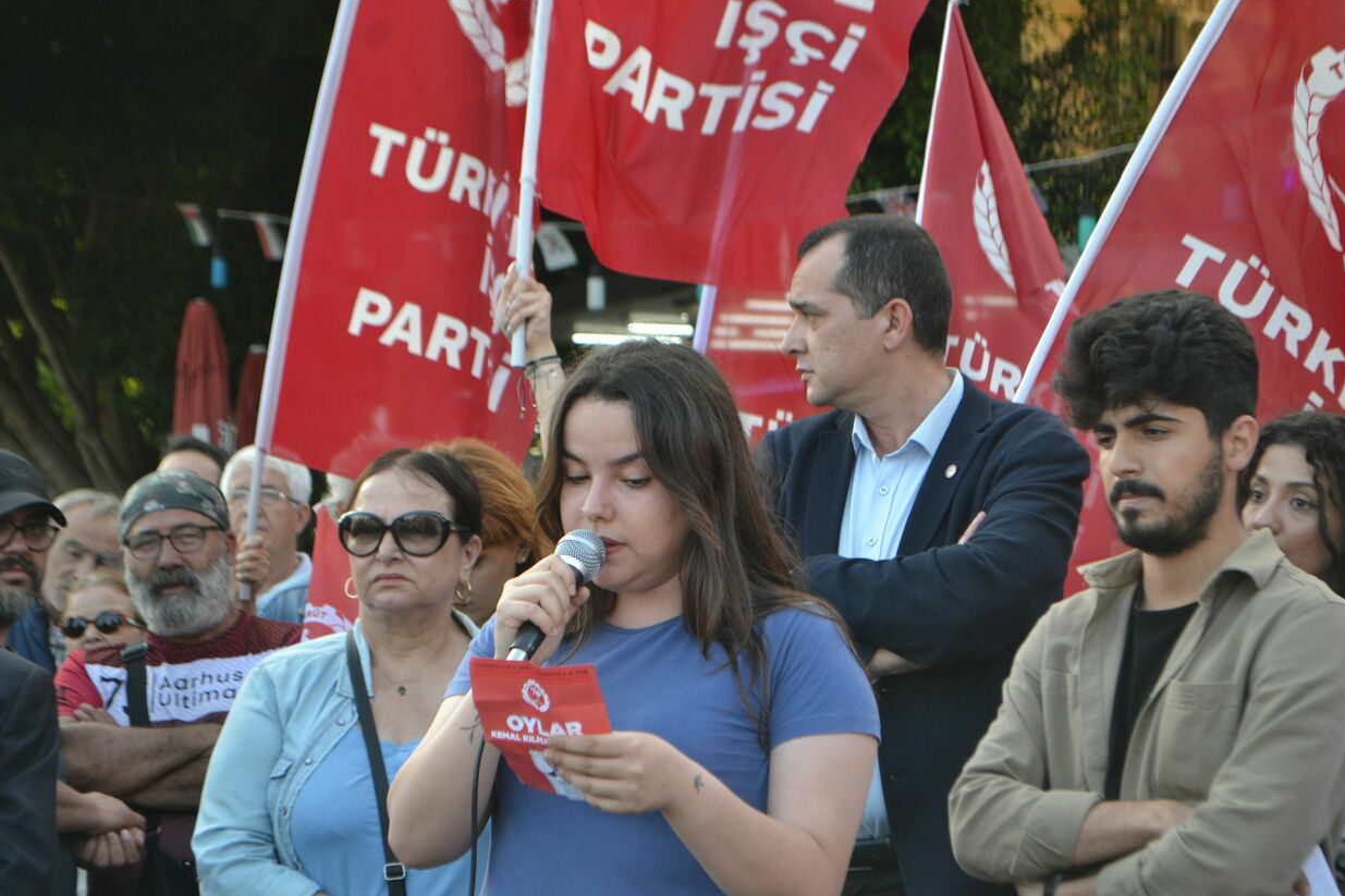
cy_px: 462
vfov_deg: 16.0
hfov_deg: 23.8
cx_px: 688
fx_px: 3194
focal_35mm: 86
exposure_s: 1/125
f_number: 5.6
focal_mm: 55
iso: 360
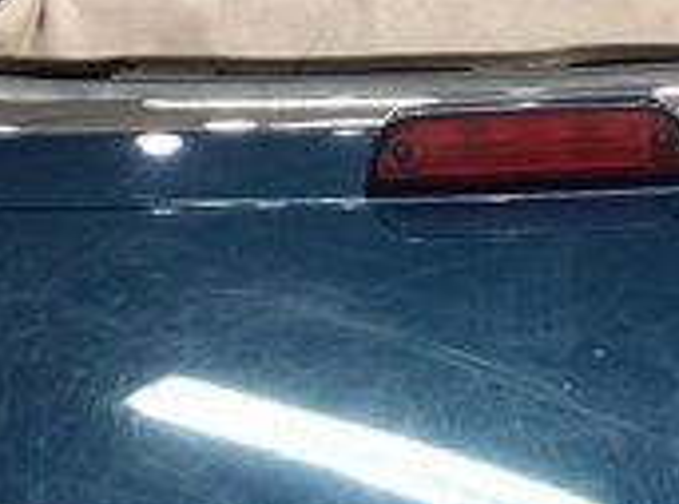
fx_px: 2346
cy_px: 52
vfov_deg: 12.2
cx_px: 496
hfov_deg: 16.4
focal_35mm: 120
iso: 50
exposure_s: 1/24
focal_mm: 3.3
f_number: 2.4
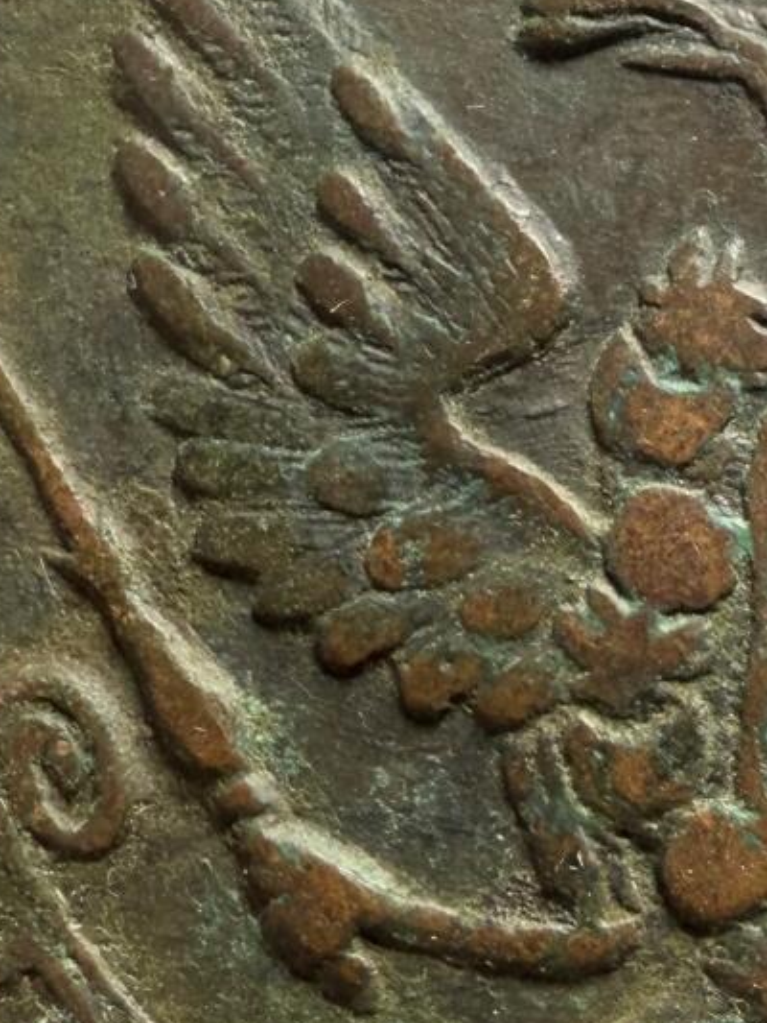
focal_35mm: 81
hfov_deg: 17.5
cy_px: 720
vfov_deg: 23.9
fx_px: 2392
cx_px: 867
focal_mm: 2.22
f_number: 2.2
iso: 250
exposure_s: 1/99
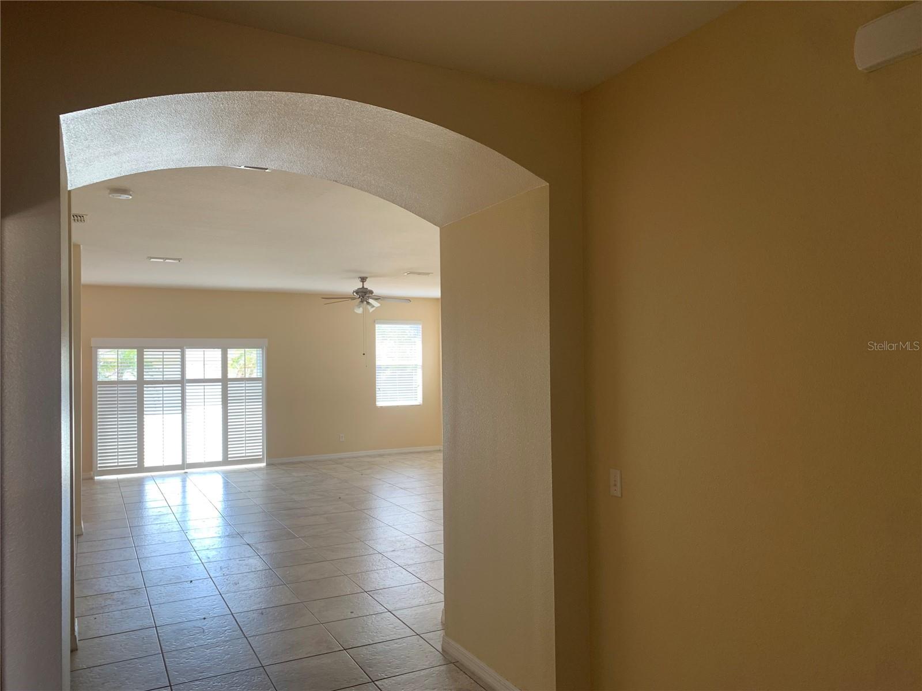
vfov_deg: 53.1
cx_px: 461
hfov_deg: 67.3
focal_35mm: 26
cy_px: 346
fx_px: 693
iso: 80
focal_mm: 4.25
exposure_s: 1/120
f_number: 1.8
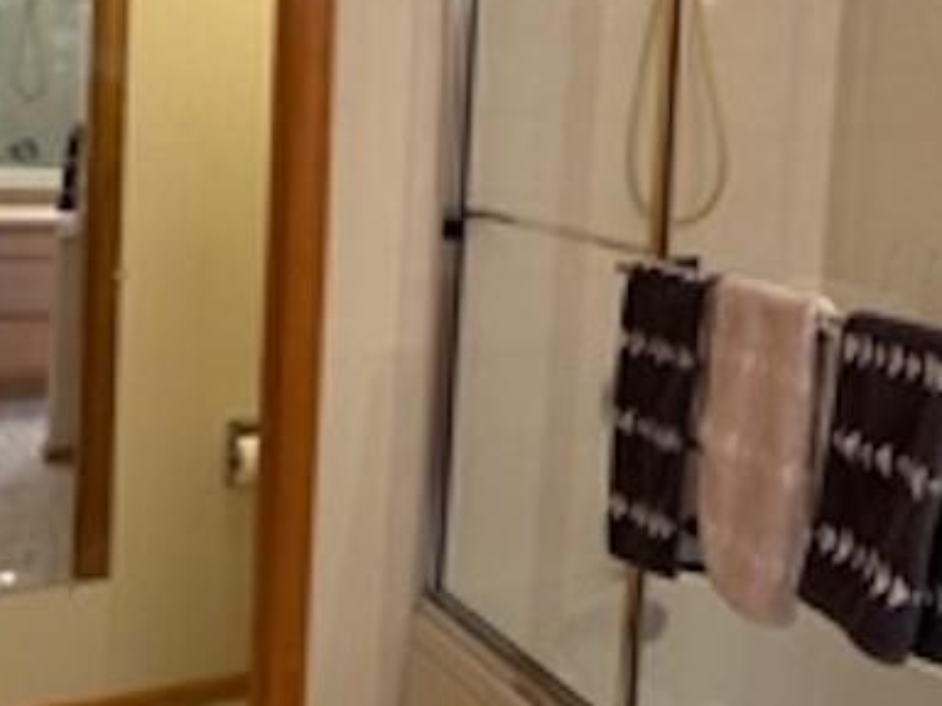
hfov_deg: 36.0
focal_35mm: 50
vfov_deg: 28.9
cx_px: 834
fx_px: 1361
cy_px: 230
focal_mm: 6.76
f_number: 1.78
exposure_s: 1/60
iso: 125
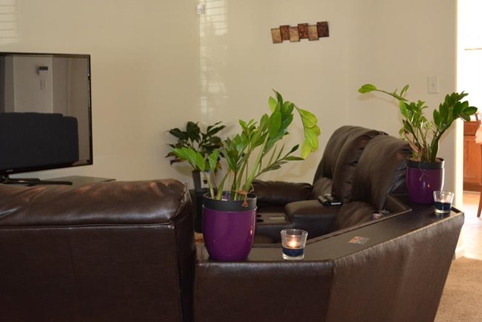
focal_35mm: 48
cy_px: 138
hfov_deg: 41.1
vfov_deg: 28.0
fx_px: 643
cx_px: 264
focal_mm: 24
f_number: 4
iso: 1100
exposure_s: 1/60
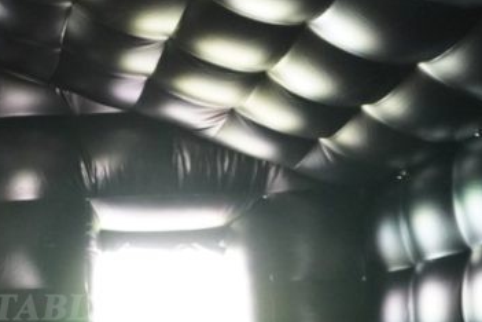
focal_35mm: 70
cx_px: -40
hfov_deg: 26.7
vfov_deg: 18.8
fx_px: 937
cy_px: 334
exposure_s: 1/160
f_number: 3.5
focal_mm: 16
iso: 2000
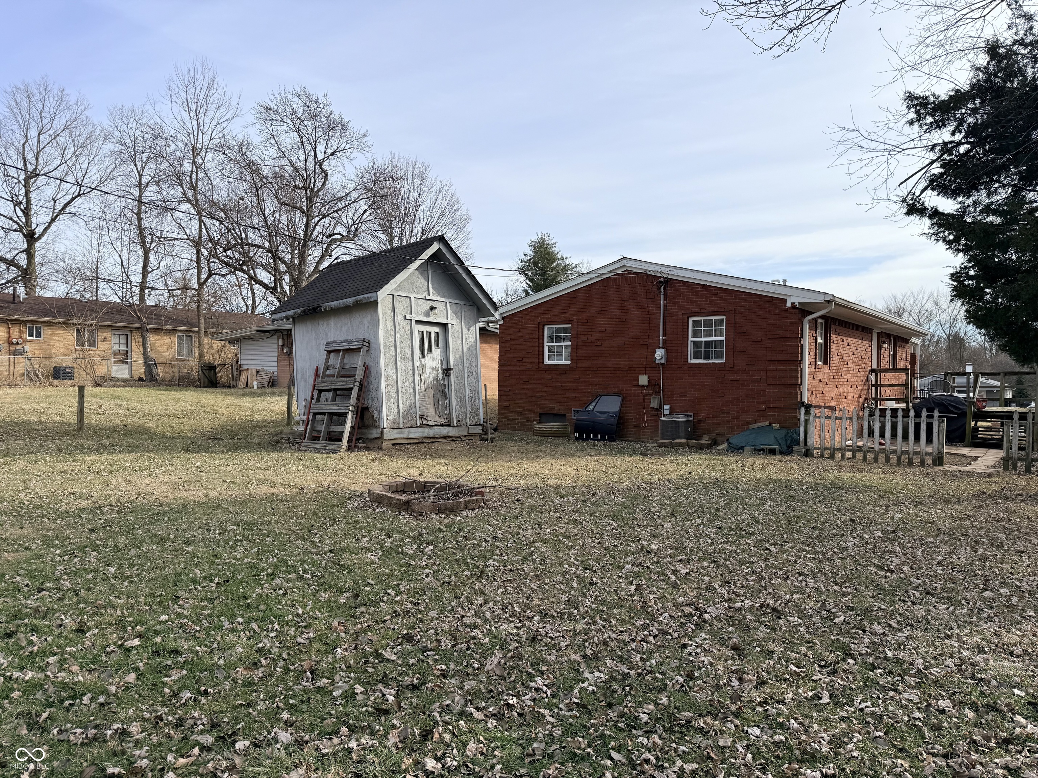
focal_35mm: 24
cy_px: 389
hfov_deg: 71.6
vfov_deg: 56.8
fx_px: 720
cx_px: 519
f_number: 1.78
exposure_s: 1/4167
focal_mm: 6.76
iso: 80
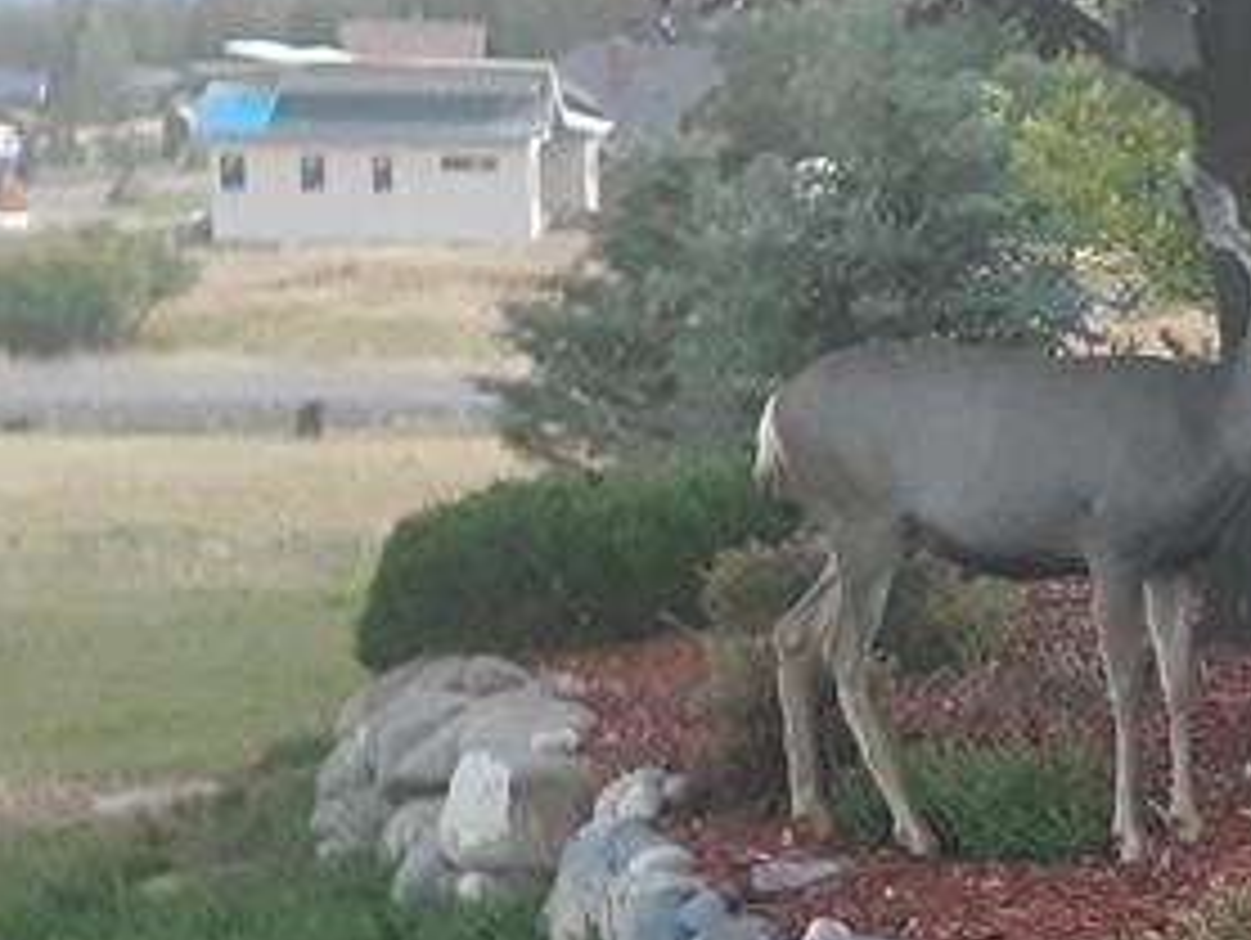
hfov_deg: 18.6
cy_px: 625
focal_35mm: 103
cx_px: 1251
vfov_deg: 14.4
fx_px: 3726
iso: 160
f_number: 1.7
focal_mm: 3.7
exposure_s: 1/24
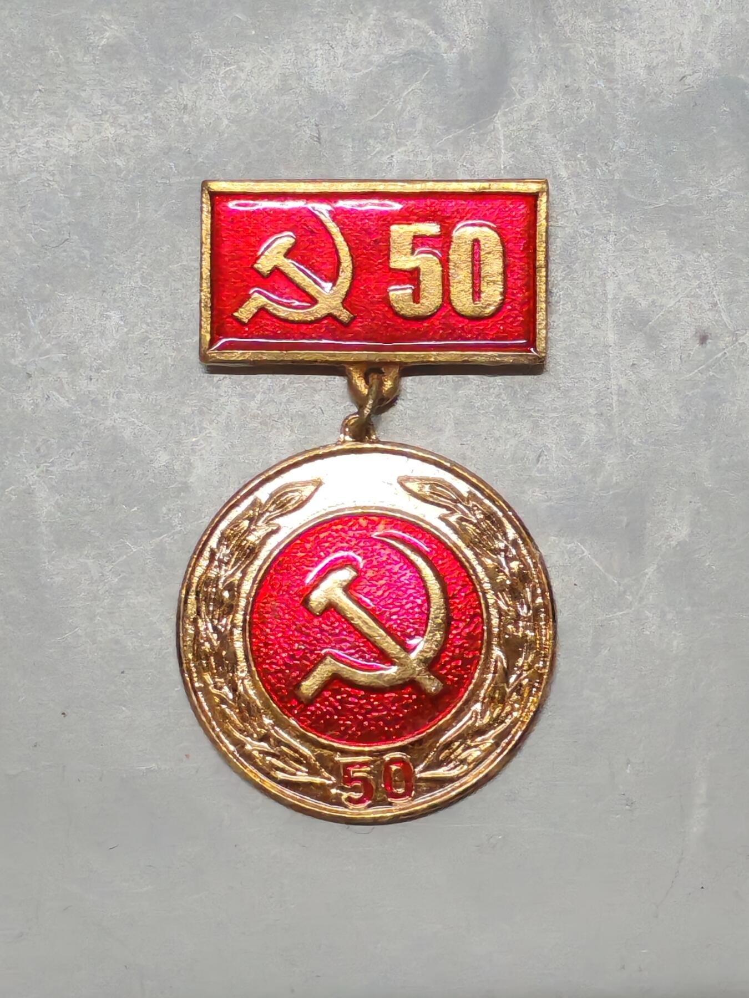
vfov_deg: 16.3
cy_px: 499
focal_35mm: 121
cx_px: 374
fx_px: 3491
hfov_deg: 12.2
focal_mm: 5.52
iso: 400
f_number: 1.95
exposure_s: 1/50
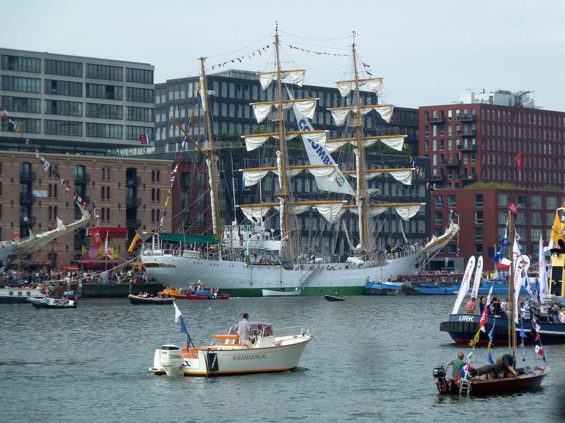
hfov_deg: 14.4
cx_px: 282
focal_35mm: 137
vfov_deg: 10.8
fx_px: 2236
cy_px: 212
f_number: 4.5
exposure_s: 1/320
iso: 80
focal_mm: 22.5
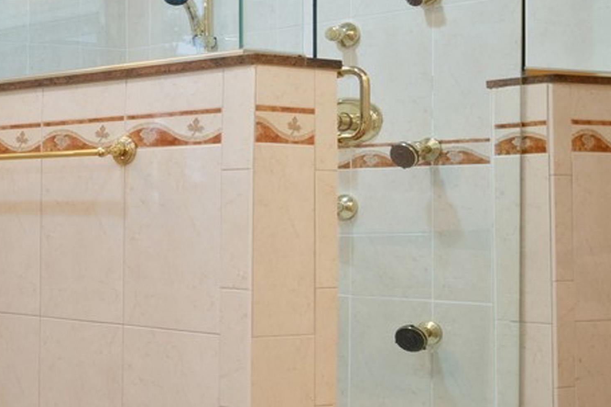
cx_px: -517
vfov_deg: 18.5
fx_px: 1239
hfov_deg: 19.7
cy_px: 334
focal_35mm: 73
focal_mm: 18
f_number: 11
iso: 200
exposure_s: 1/1.67
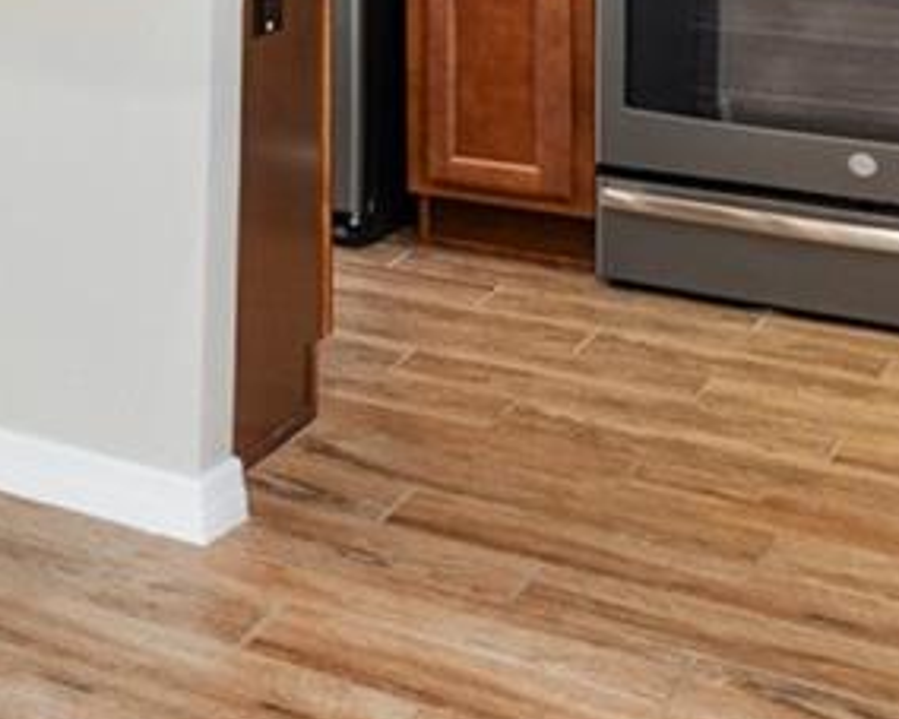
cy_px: -329
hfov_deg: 16.0
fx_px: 1968
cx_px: -1127
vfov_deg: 18.5
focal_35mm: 74
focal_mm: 14
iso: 400
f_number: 7.1
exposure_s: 1/6
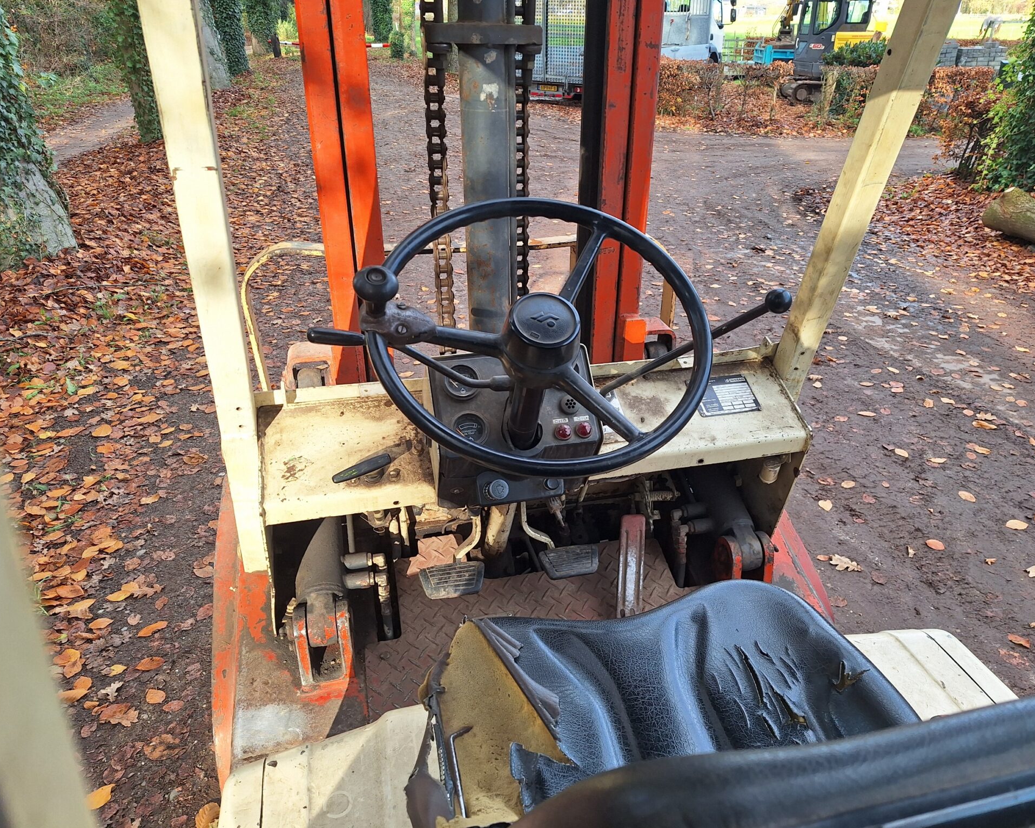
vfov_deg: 58.8
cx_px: 545
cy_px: 414
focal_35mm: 24
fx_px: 735
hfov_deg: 70.2
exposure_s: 1/323
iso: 40
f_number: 1.8
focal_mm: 5.54
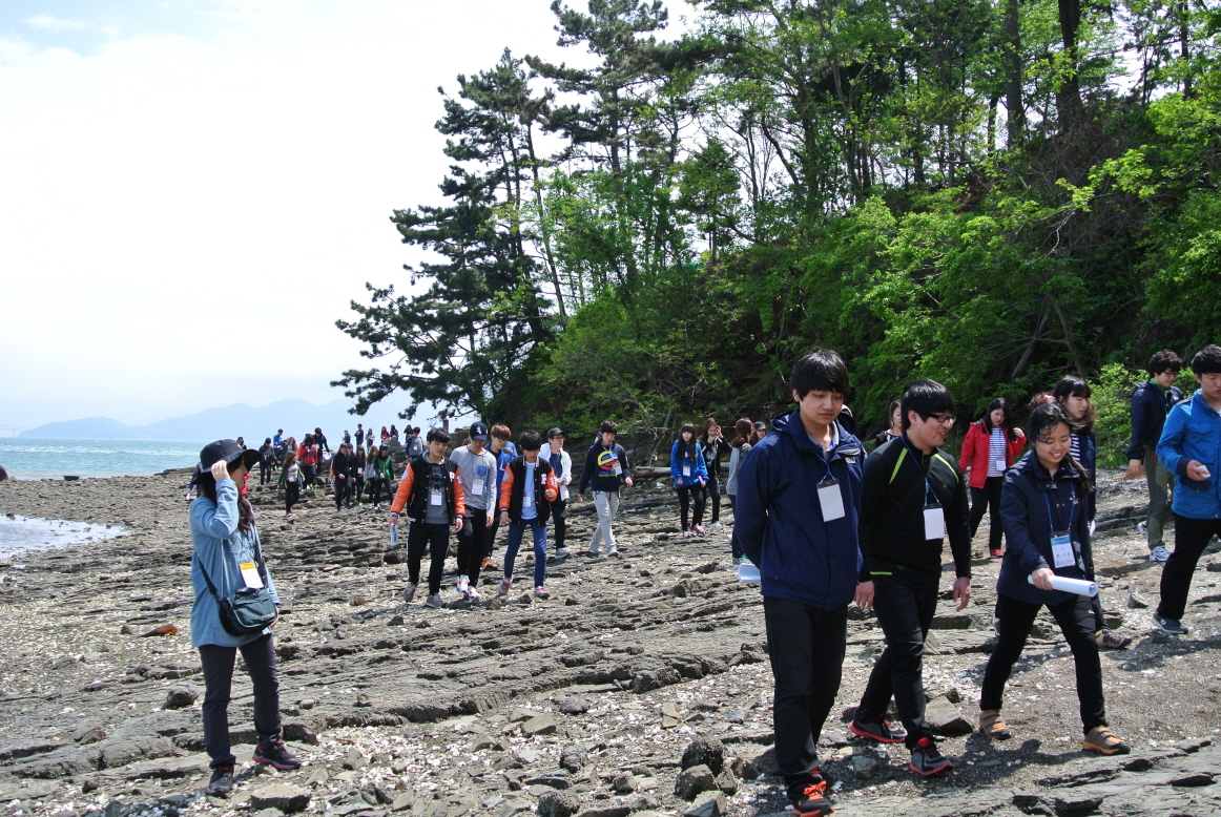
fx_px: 1223
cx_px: 610
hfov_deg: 53.1
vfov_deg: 37.0
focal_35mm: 36
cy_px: 408
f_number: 4.5
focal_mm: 13.6
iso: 100
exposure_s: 1/640
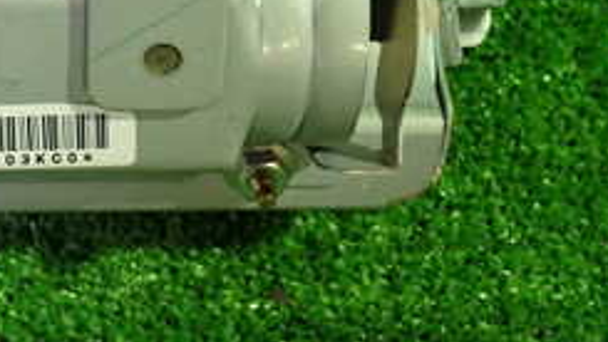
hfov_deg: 25.2
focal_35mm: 80
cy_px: -69
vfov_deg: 14.6
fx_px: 1290
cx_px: -5
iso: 500
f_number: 2.3
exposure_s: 1/30
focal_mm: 5.4
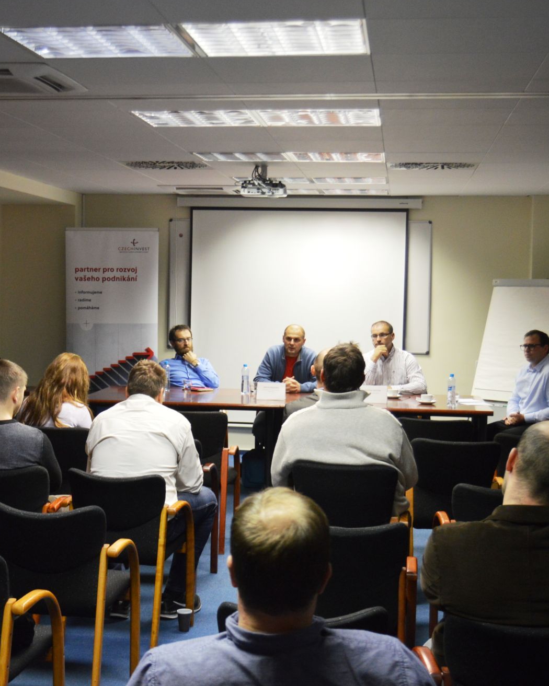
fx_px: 1219
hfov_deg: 25.2
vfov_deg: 31.5
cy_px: 341
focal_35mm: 60
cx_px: 180
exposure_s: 1/60
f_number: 4
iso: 900
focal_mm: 28
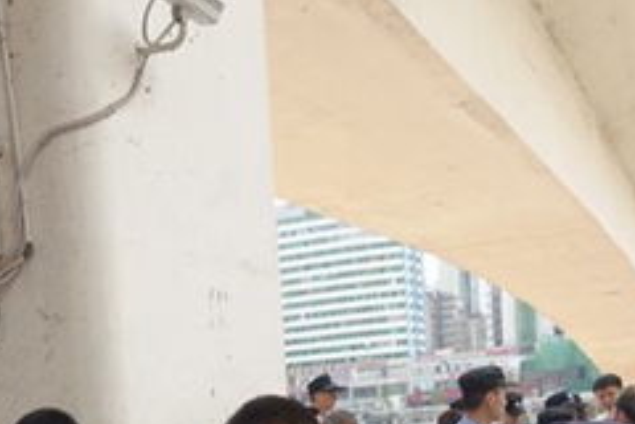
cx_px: 108
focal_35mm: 64
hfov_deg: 30.5
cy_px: 559
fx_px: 1129
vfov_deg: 19.5
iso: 125
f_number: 2.8
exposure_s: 1/640
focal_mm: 8.8
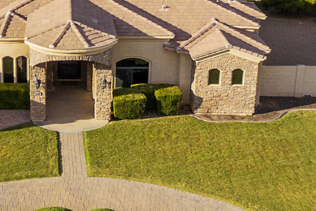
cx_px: 39
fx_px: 711
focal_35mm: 81
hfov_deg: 24.4
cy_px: 51
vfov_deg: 16.8
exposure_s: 1/1150
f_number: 2.8
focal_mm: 3.61
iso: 100
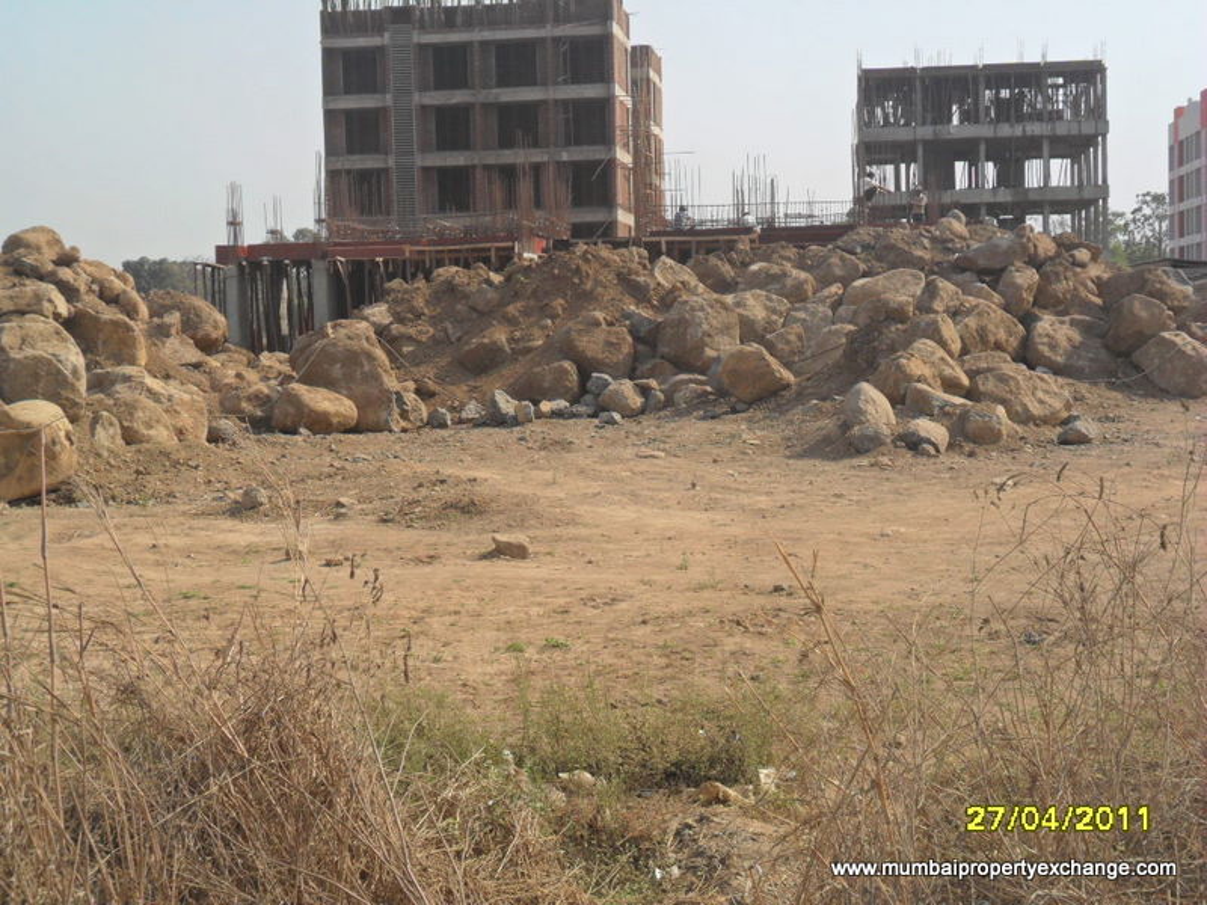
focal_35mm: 52
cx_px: 604
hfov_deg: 36.8
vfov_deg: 28.0
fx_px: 1813
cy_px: 452
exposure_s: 1/500
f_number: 5
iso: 100
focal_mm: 9.3
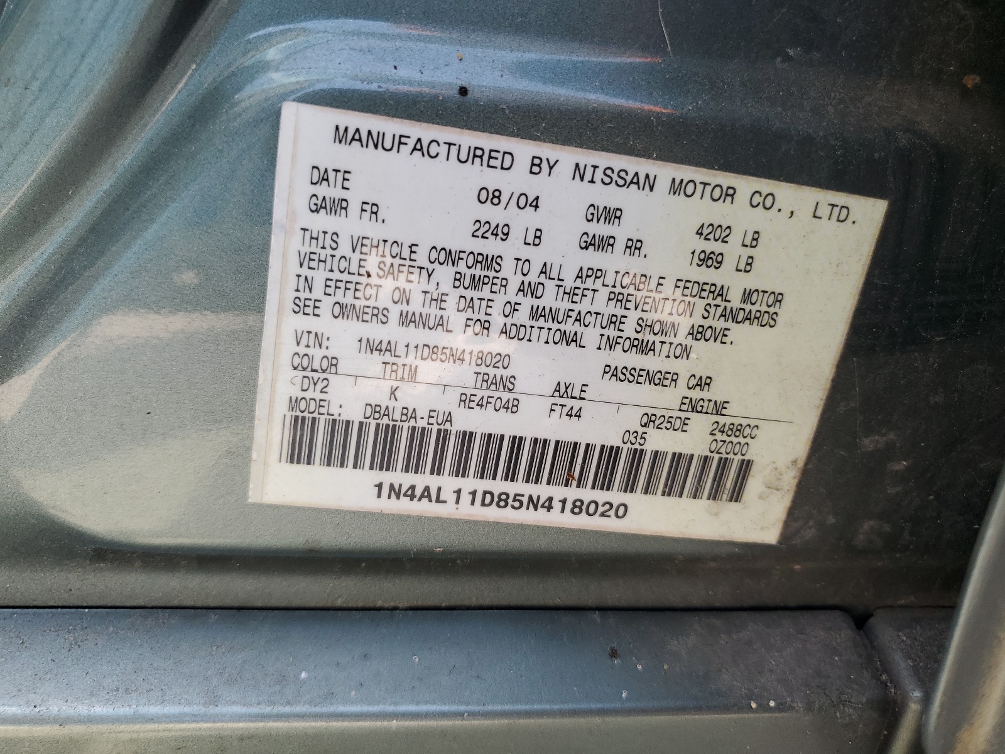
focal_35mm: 26
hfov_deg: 67.3
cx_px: 502
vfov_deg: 53.1
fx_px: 755
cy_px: 377
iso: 50
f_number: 1.5
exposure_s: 1/256
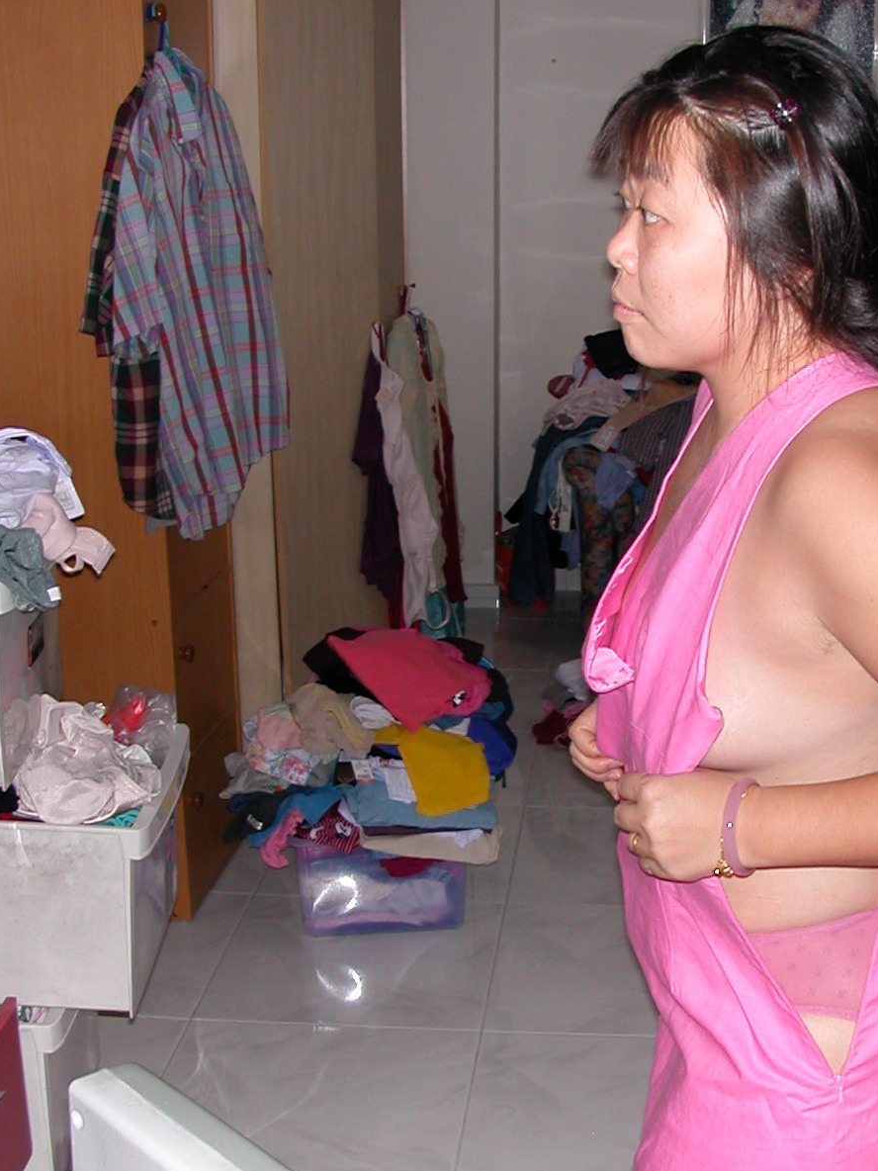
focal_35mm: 50
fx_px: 1691
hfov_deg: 29.0
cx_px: 542
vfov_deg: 38.1
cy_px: 664
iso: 100
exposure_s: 1/59.9
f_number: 2.7
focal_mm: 5.6
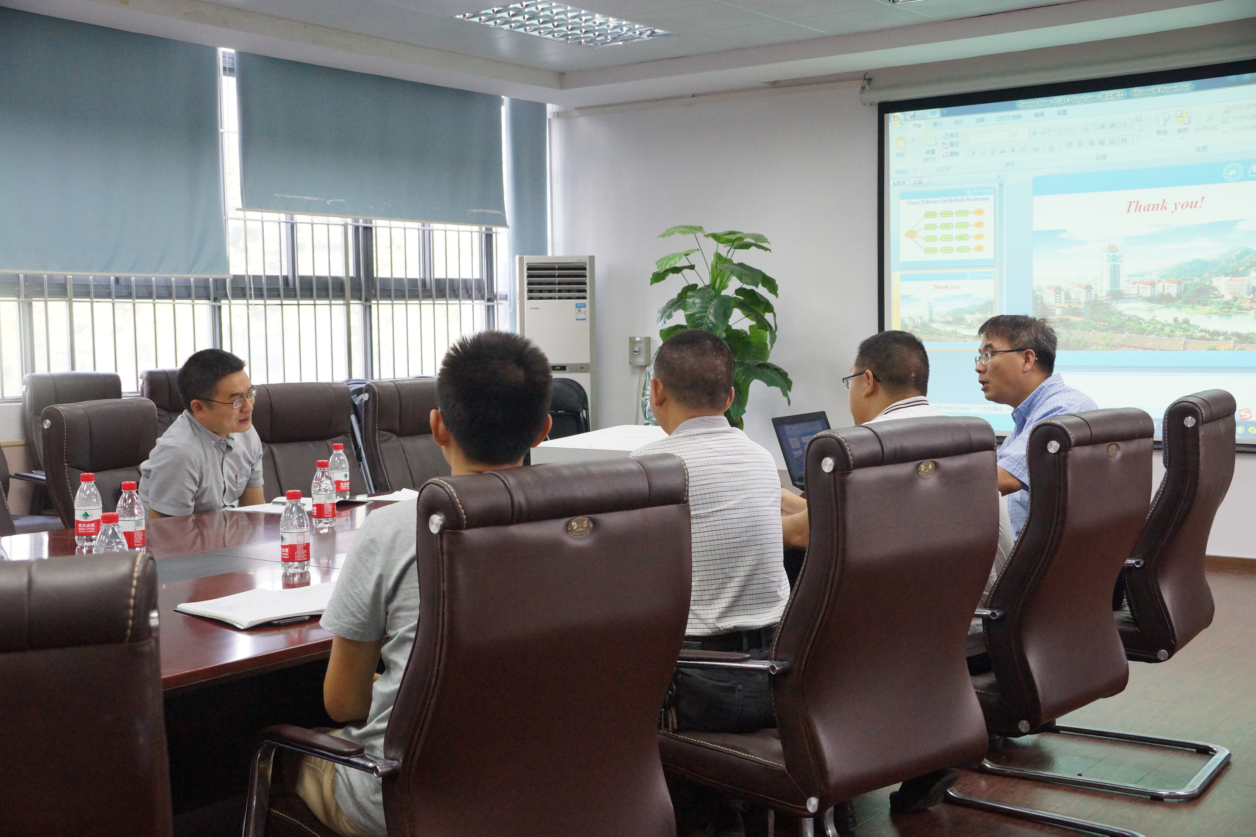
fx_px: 1465
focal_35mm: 42
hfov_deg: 46.4
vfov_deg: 31.9
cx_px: 628
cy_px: 418
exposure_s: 1/125
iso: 1250
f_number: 5.6
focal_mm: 28
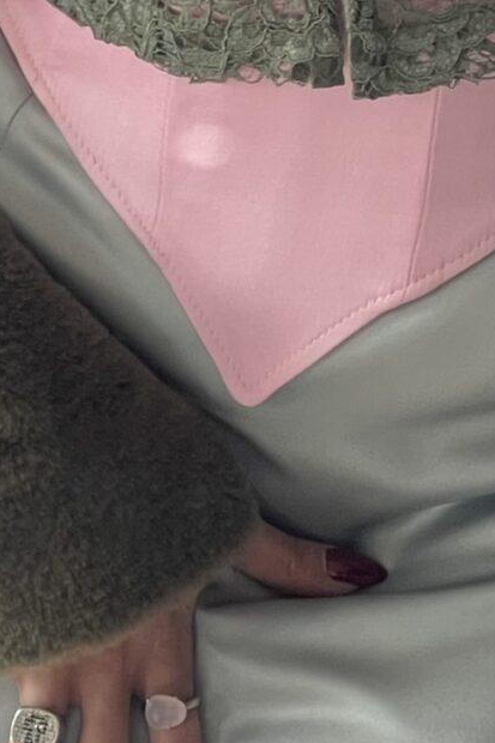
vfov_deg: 7.3
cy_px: -499
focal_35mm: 275
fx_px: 5675
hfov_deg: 5.0
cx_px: 206
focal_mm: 7.5
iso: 80
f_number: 2.2
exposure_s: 1/99
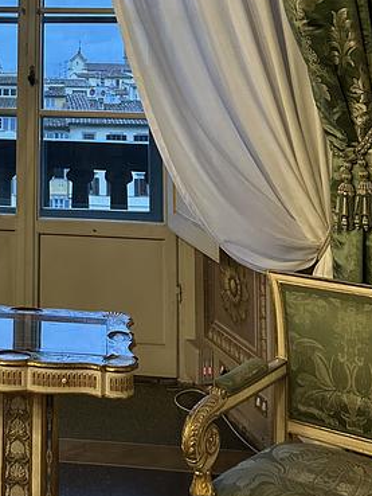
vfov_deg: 33.6
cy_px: 0
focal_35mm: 52
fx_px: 745
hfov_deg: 26.8
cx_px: 20
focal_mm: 6.86
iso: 500
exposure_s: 1/50
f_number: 1.78
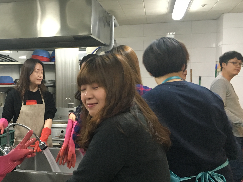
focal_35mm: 49
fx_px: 344
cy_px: 110
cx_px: 52
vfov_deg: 29.6
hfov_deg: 37.6
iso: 160
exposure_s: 1/30
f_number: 2.2
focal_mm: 4.15
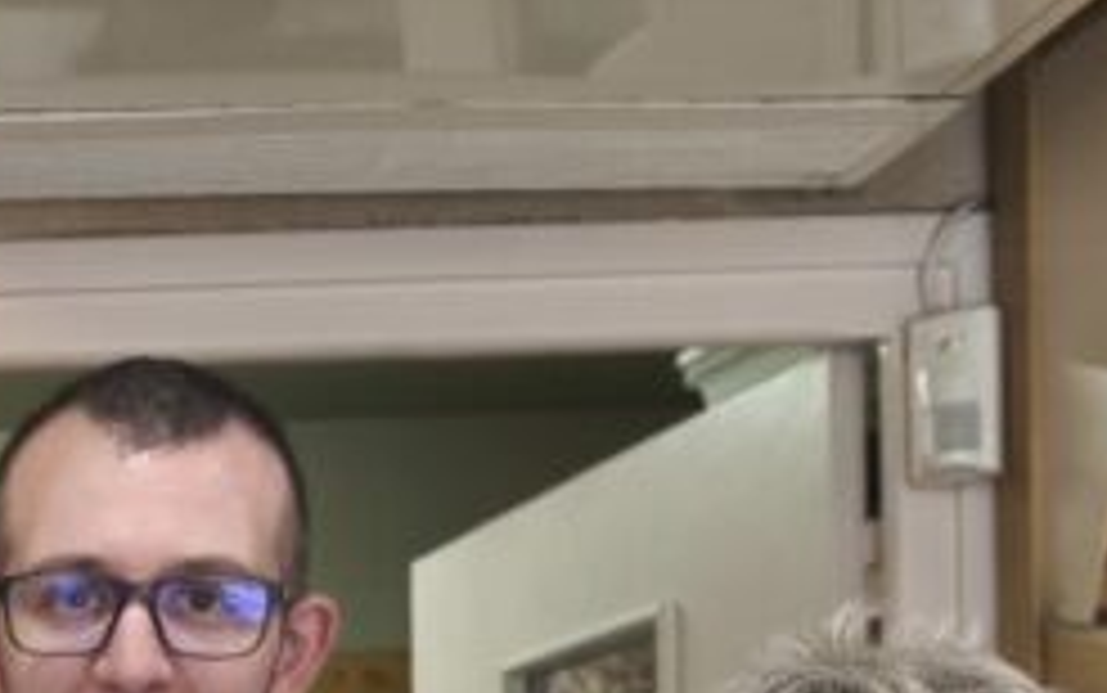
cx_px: -205
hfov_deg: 22.3
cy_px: 1233
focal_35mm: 86
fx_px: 2596
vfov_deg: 13.7
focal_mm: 6.18
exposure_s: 1/100
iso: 320
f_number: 1.65
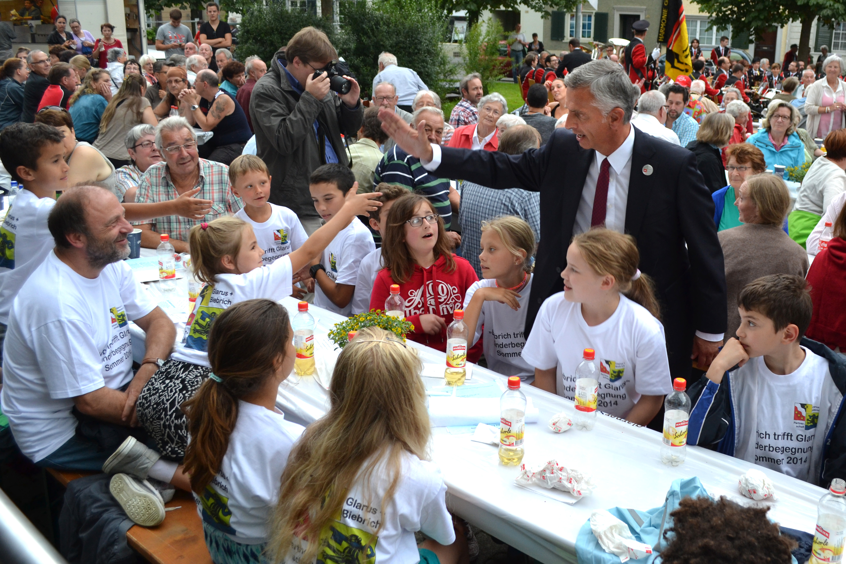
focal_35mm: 27
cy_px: 282
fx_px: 634
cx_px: 423
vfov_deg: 47.9
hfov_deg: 67.4
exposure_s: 1/100
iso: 400
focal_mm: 18
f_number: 5
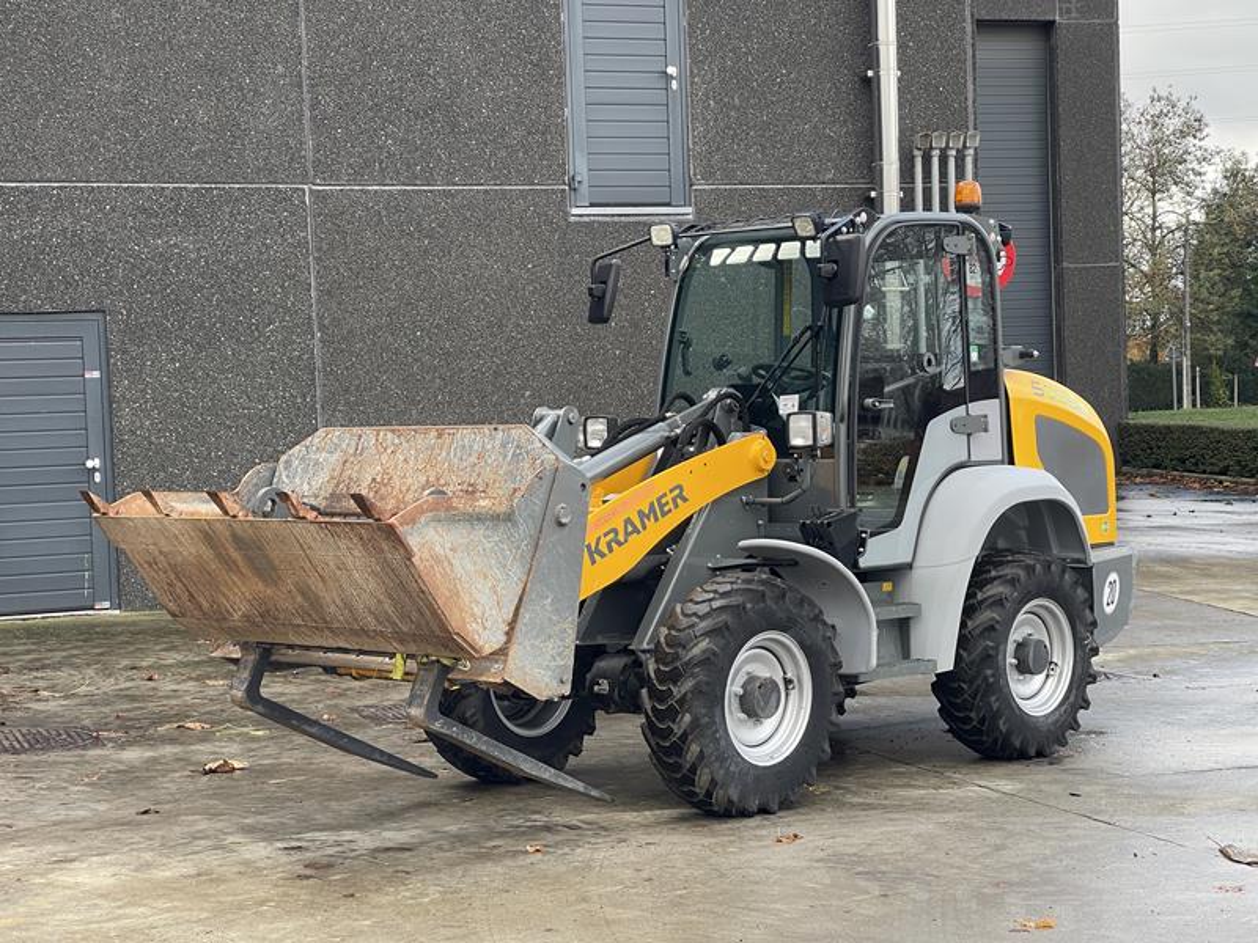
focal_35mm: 64
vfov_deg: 22.9
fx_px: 2326
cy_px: 472
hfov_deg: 30.3
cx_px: 629
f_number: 2.2
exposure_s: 1/99
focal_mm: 7.5
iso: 40
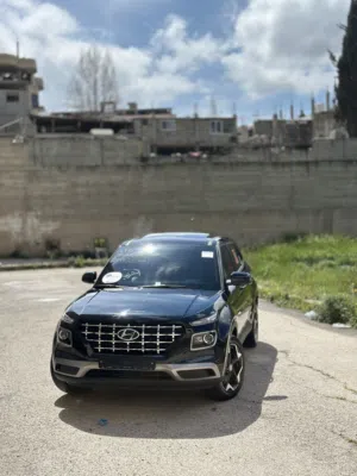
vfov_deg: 39.7
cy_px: 238
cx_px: 178
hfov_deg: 30.3
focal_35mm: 48
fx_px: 660
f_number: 1.78
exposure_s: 1/8929
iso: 100
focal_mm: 6.86
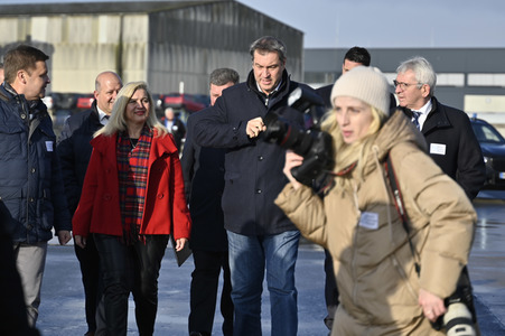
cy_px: 168
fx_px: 1051
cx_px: 252
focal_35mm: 75
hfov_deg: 27.0
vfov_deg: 18.2
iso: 80
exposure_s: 1/2500
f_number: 2.8
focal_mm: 75
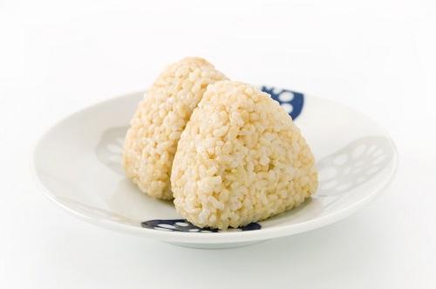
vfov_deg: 13.0
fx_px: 1269
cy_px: 144
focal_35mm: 105
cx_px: 218
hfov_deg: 19.5
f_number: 8
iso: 100
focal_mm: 70
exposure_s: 1/60
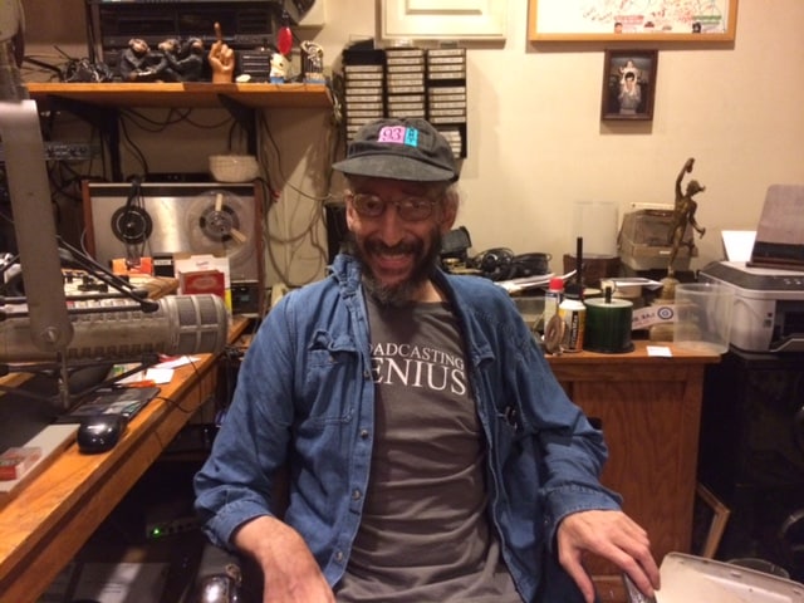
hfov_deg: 60.0
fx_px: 697
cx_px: 402
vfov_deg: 46.8
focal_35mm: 30
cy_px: 302
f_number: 2.2
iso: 400
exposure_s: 1/15
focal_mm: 4.12
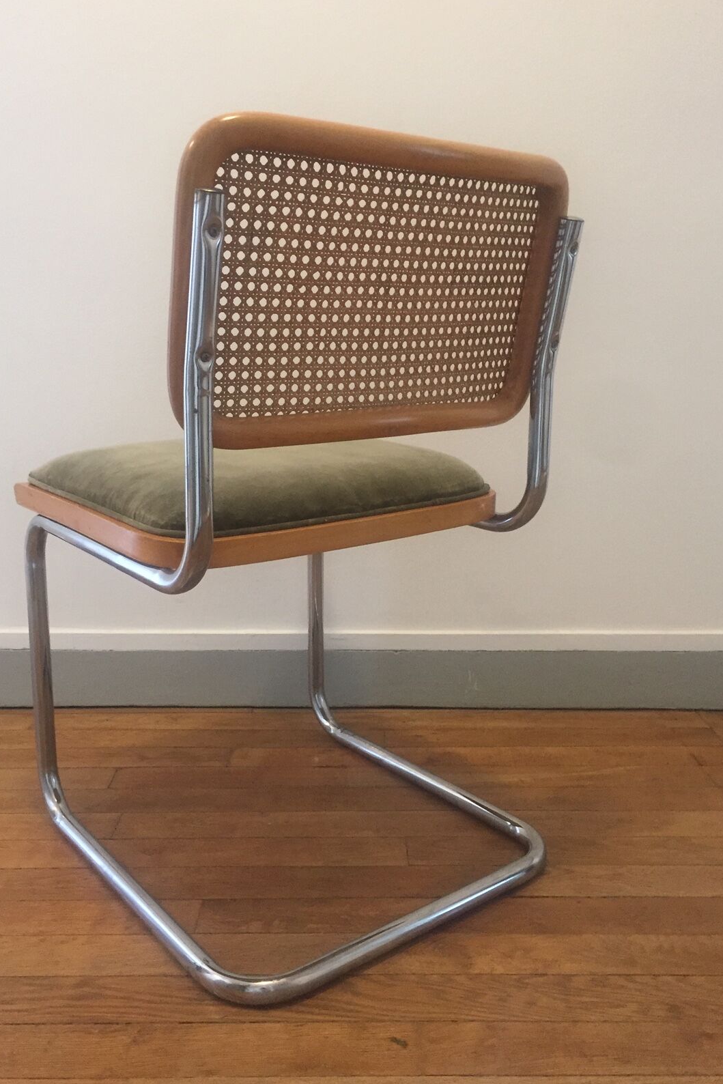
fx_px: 934
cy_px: 533
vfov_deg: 60.3
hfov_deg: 42.3
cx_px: 337
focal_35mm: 31
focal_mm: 4.15
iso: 250
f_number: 2.2
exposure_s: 1/33
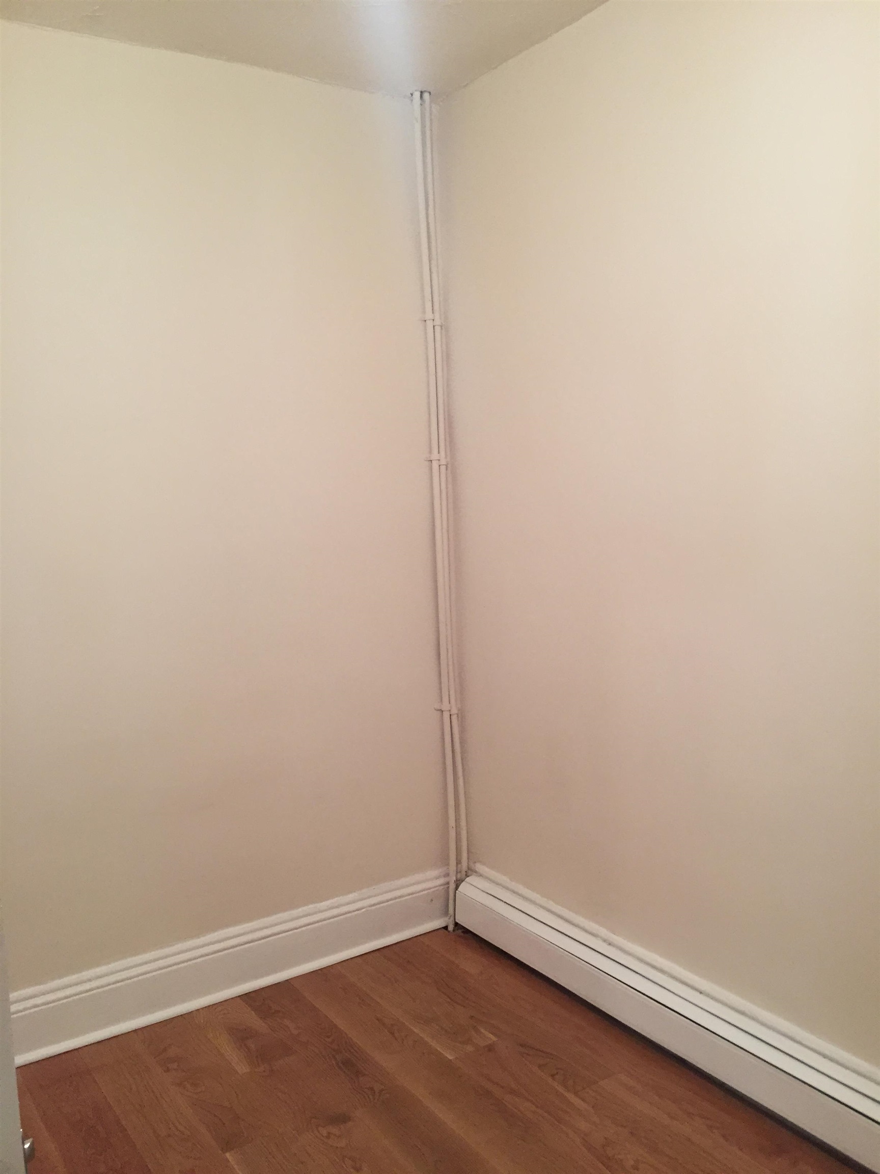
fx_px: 983
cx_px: 440
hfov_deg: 48.2
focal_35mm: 29
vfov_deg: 61.7
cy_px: 587
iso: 160
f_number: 2.2
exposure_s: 1/33
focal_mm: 4.15
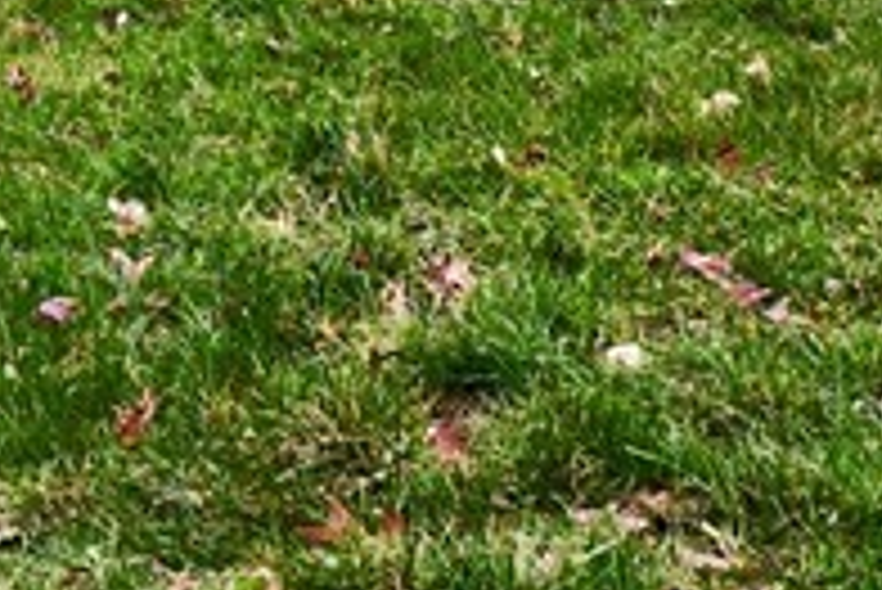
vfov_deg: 7.8
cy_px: -687
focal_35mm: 166
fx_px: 4070
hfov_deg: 12.3
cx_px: 76
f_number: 6.3
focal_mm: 30
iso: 100
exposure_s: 1/50
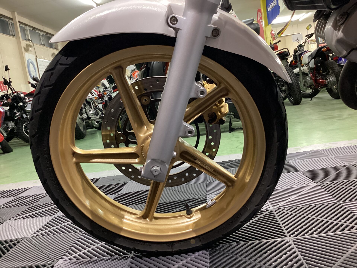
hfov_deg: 58.4
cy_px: 134
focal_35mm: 31
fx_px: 320
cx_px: 178
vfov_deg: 45.4
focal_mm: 3.3
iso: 400
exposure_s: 1/40
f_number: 2.4
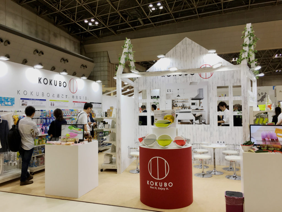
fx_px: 236
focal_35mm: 29
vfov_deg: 48.2
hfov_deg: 61.7
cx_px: 141
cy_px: 106
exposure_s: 1/50
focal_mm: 4.15
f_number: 2.2
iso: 32
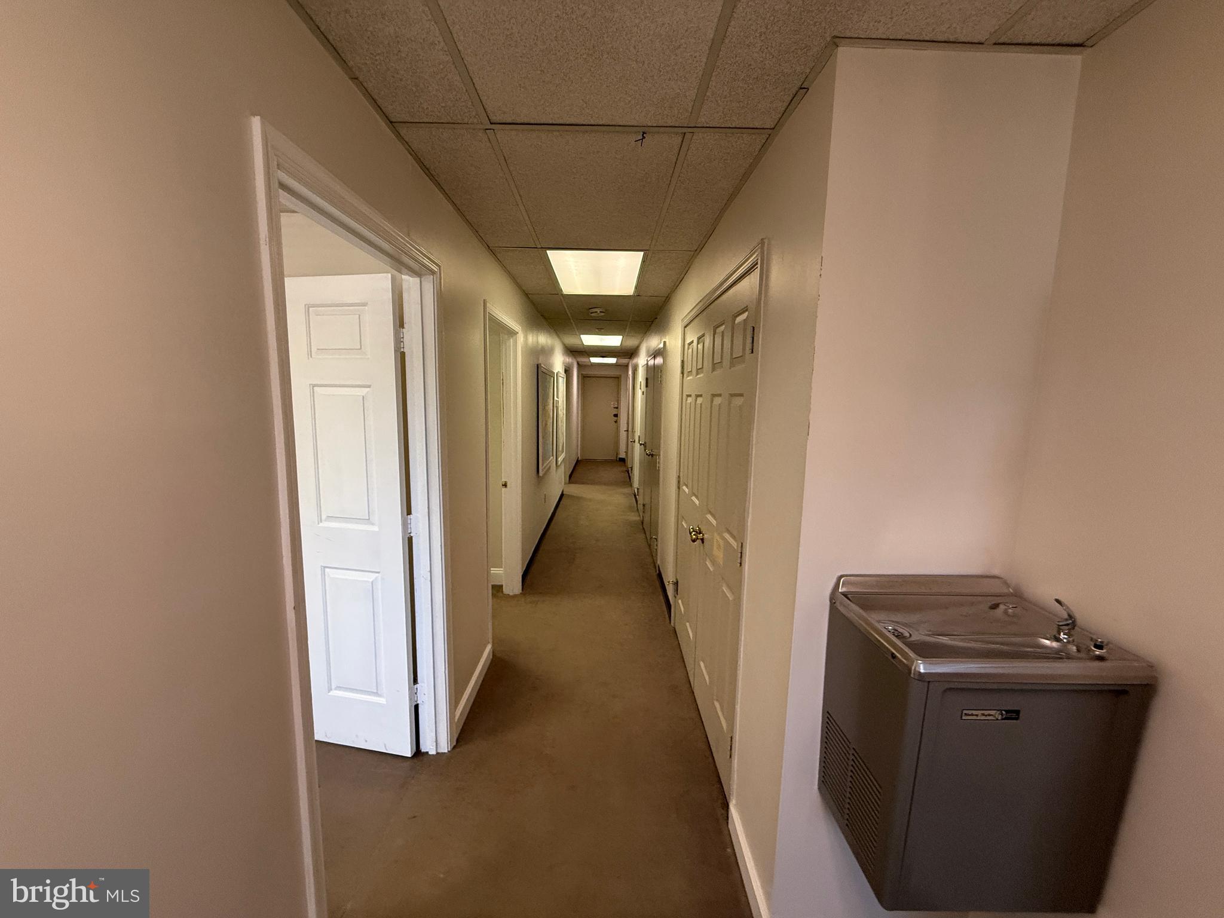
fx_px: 495
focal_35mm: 14
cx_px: 612
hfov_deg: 102.1
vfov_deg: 85.7
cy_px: 459
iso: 320
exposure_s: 1/120
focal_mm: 2.22
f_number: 2.2
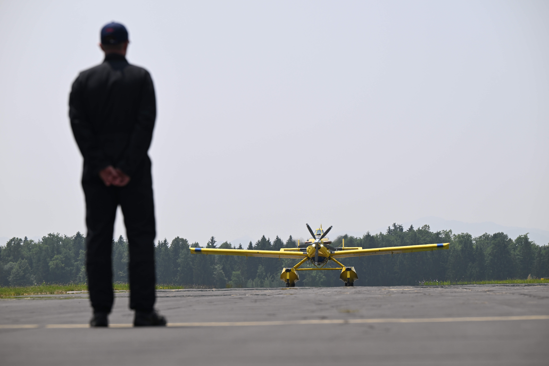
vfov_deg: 10.2
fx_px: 2059
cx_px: 274
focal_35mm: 135
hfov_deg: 15.2
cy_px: 183
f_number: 5
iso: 200
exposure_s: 1/2000
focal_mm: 135
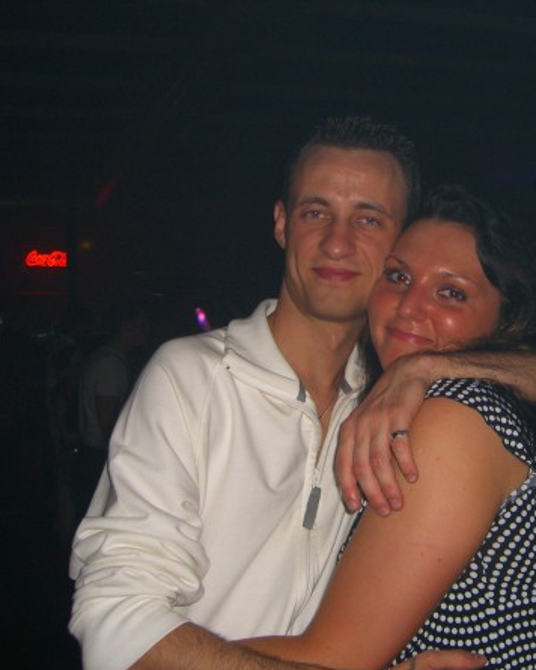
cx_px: 387
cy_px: 337
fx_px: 991
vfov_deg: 37.3
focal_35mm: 50
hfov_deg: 29.9
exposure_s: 1/60
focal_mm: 7.9
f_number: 2.8
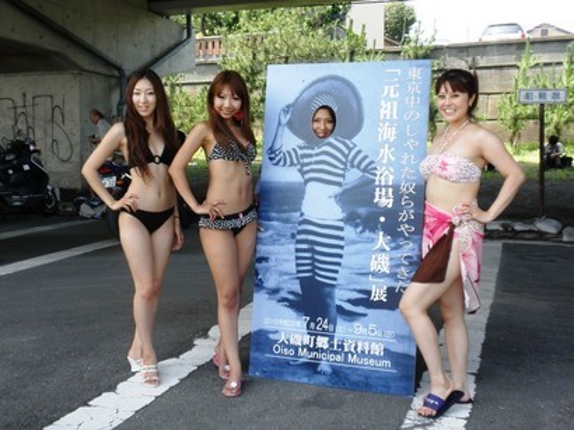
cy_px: 215
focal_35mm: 45
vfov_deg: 32.2
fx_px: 746
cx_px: 287
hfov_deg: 42.1
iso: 64
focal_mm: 8
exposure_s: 1/160
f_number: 4
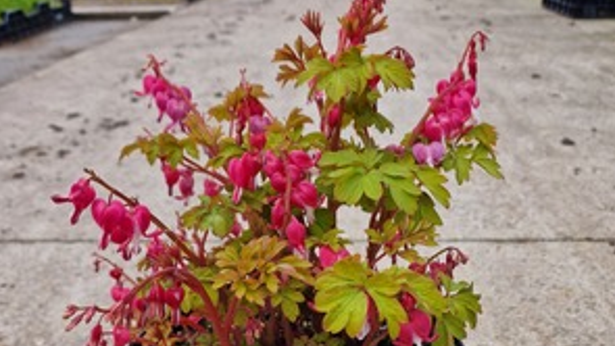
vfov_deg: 33.9
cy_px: 263
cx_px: 309
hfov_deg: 58.0
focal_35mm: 34
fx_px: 554
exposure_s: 1/285
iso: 50
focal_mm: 6.4
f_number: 1.8
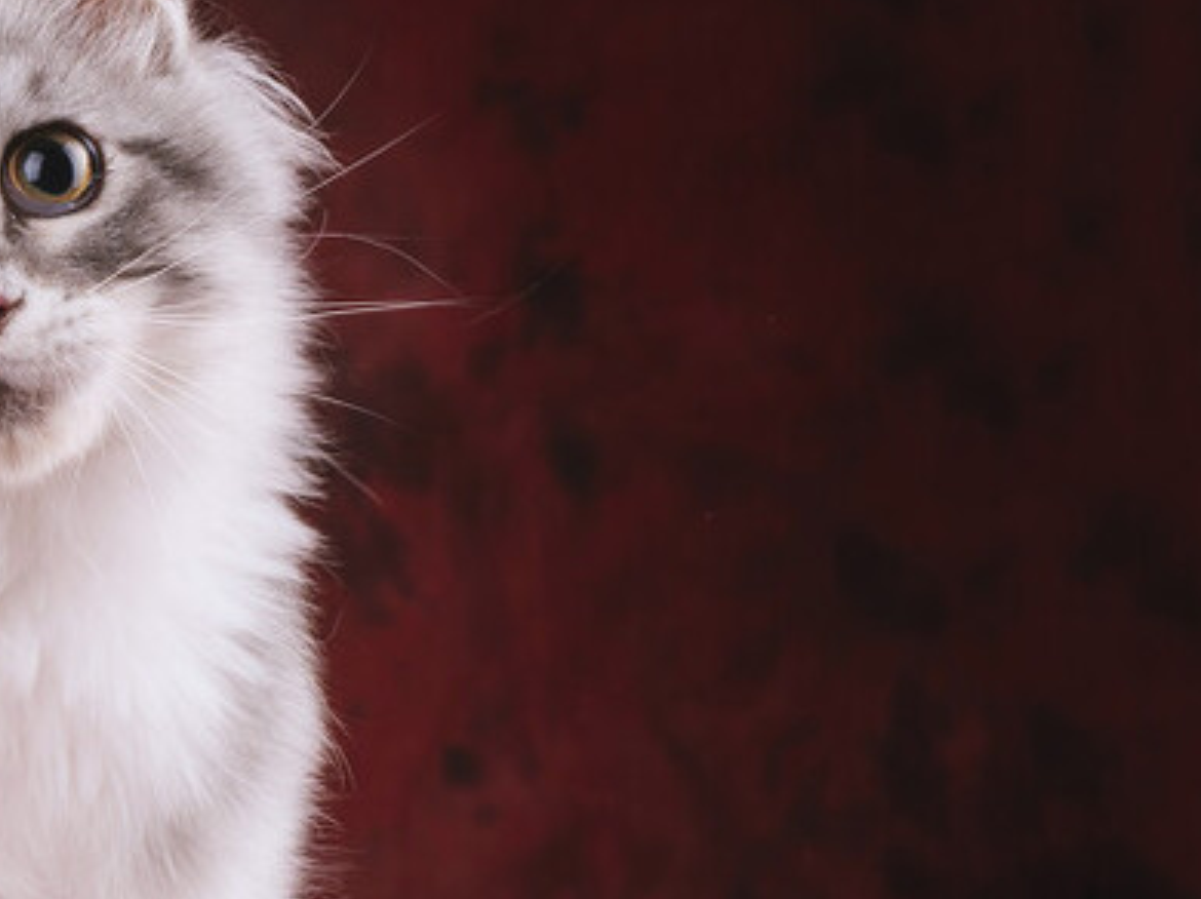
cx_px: -588
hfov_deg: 12.7
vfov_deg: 10.0
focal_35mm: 148
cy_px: 682
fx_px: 5132
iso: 125
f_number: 7.1
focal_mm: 50
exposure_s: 1/800
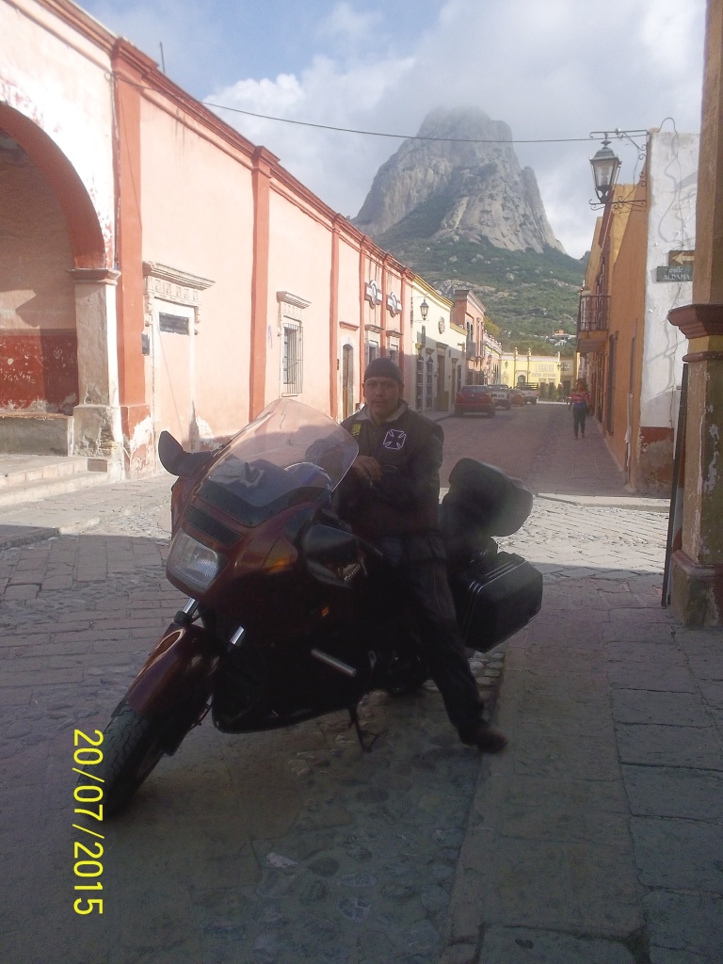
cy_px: 482
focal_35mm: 29
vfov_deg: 61.7
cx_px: 362
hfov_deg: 48.2
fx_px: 808
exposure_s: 1/1000
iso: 80
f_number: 3.3
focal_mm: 4.1
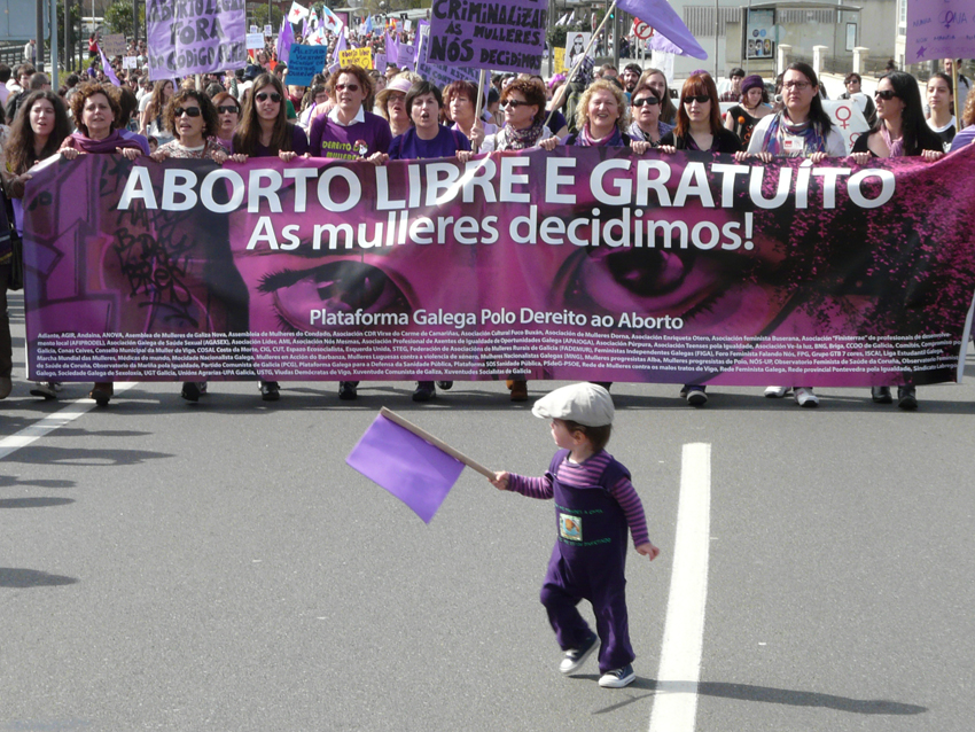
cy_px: 366
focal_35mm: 106
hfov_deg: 18.5
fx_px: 2986
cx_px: 488
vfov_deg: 14.0
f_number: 5.6
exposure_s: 1/200
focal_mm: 13.6
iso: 100
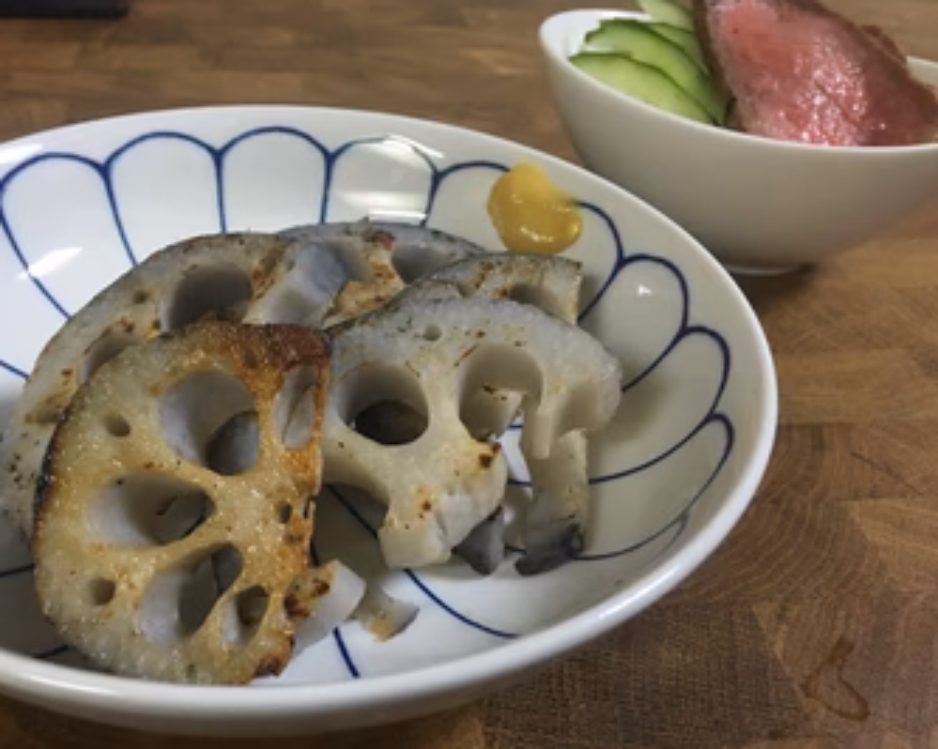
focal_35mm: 34
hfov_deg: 52.6
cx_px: 392
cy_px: 411
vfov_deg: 43.3
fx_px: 943
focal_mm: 4.15
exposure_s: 1/33
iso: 200
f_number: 2.2
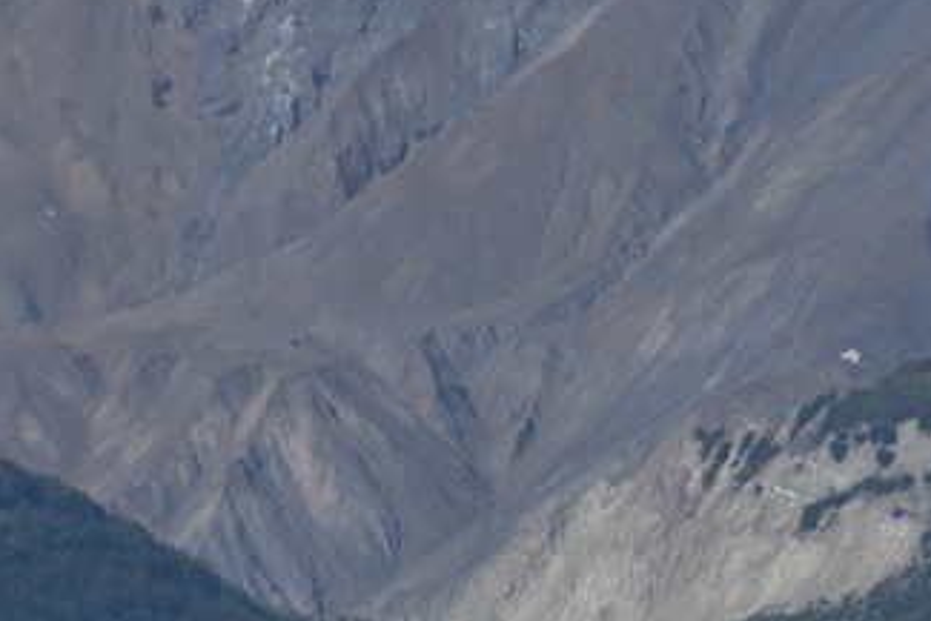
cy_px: 976
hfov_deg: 1.7
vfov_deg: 1.2
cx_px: 450
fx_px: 30528
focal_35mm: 1180
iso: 100
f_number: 9
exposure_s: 1/640
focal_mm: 300
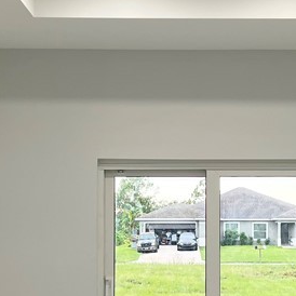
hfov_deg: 20.1
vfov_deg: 20.1
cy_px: 204
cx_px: 188
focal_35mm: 86
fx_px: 832
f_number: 1.5
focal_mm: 5.7
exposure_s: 1/134
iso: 64
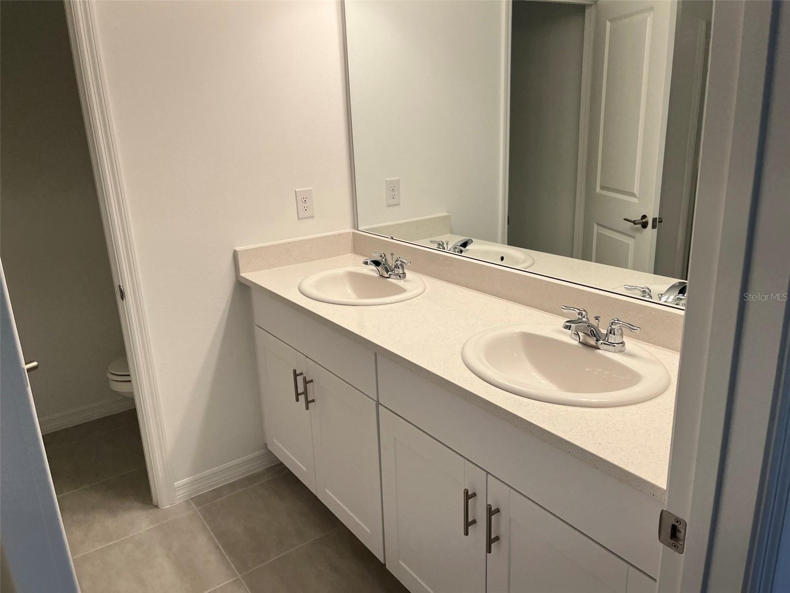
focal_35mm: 26
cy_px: 296
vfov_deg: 53.1
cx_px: 395
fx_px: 593
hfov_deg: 67.3
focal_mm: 5.1
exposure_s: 1/120
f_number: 1.6
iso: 32
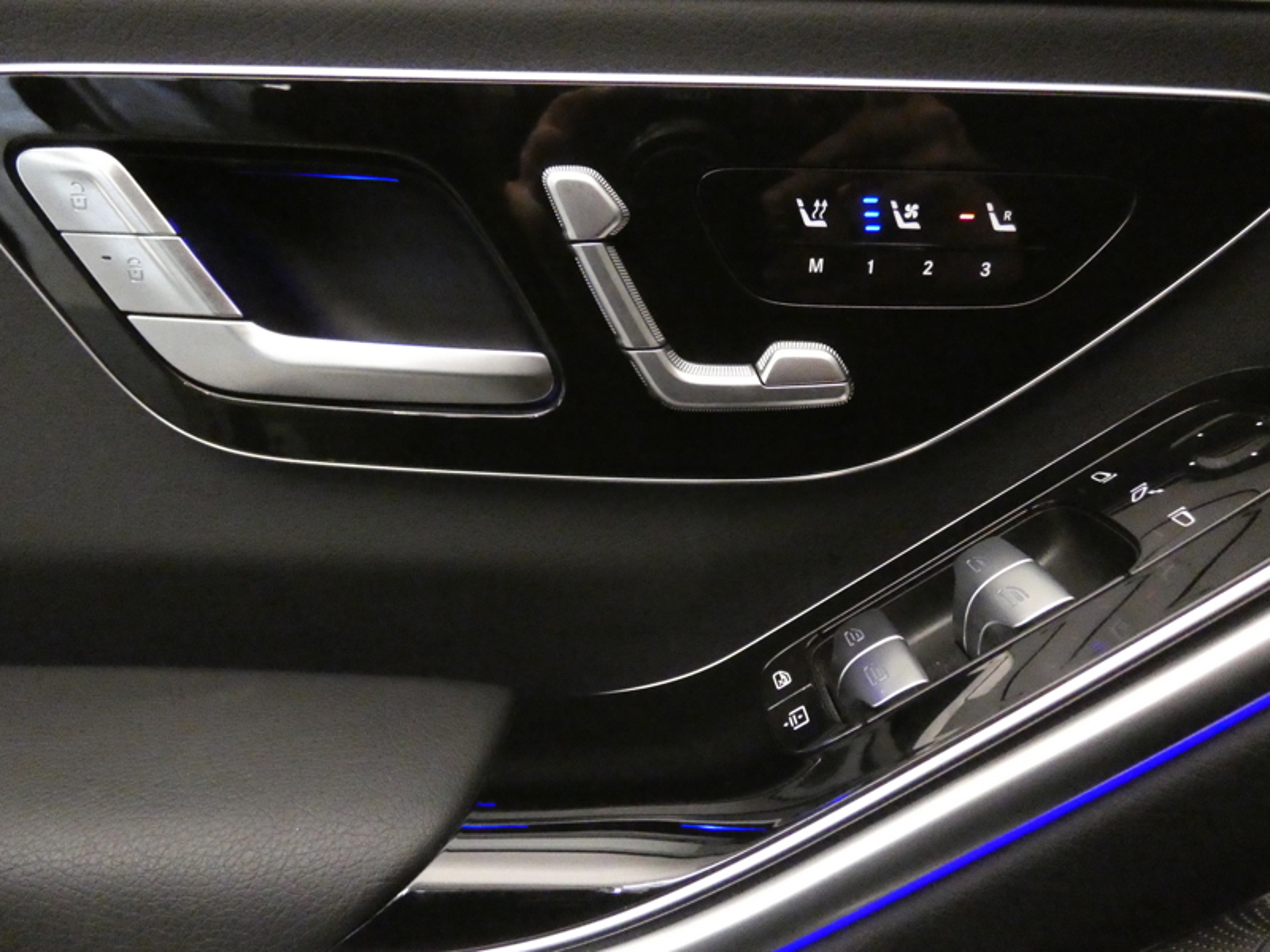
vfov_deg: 66.0
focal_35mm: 20
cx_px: 635
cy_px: 476
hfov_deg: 81.7
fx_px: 734
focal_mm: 3.6
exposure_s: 1/60
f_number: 2.8
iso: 3200
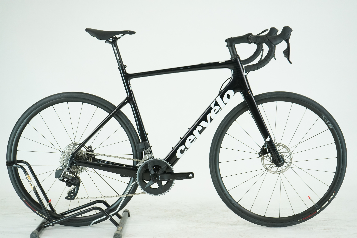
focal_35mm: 62
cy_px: 119
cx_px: 178
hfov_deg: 32.4
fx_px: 615
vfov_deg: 21.9
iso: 1600
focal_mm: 62
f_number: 5.6
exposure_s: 1/200
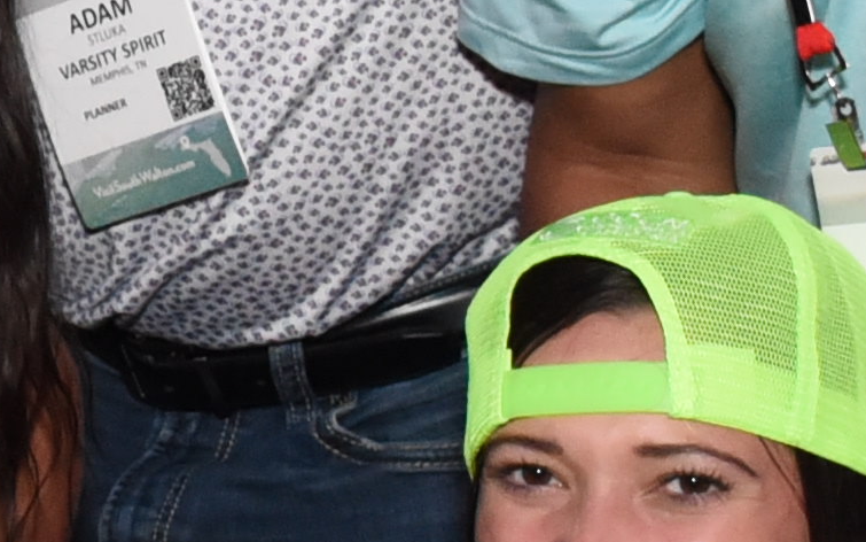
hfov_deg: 10.3
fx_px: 4603
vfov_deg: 6.7
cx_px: -548
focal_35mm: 195
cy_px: 238
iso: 3200
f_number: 5
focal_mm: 24
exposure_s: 1/50
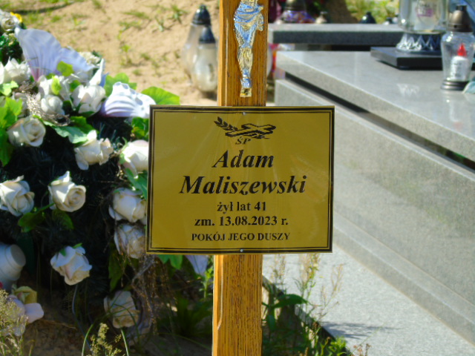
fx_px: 1949
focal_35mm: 142
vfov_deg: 10.4
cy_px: 178
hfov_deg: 13.9
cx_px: 238
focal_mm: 25
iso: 80
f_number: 4.7
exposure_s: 1/400
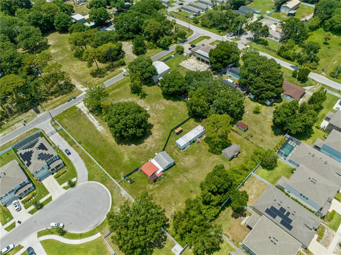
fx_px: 236
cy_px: 128
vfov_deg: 56.8
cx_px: 170
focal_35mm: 24
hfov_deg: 71.6
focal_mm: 12.29
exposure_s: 1/3200
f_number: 2.8
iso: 110
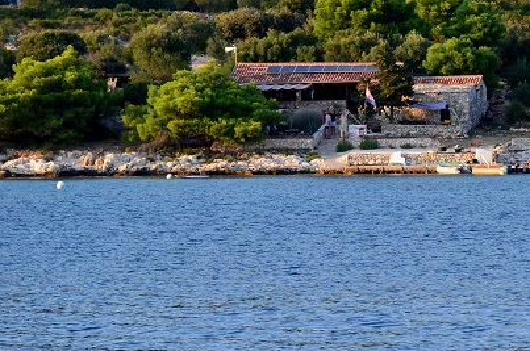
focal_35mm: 260
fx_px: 3820
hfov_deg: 7.9
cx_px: 573
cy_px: 129
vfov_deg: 5.3
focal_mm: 70
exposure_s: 1/800
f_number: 4.5
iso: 400
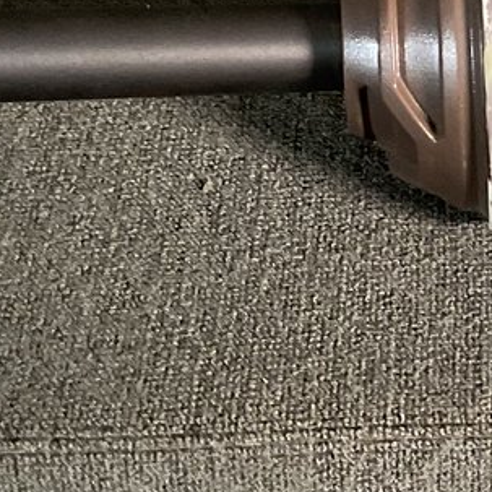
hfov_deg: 12.5
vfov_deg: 13.6
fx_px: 2058
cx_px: 873
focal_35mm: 128
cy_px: 108
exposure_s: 1/60
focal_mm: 3
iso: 200
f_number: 1.8
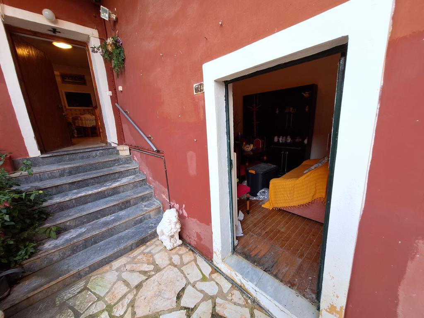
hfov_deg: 106.2
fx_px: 159
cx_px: 212
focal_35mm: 13
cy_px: 159
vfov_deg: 89.9
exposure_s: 1/50
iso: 64
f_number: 2.2
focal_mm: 1.74
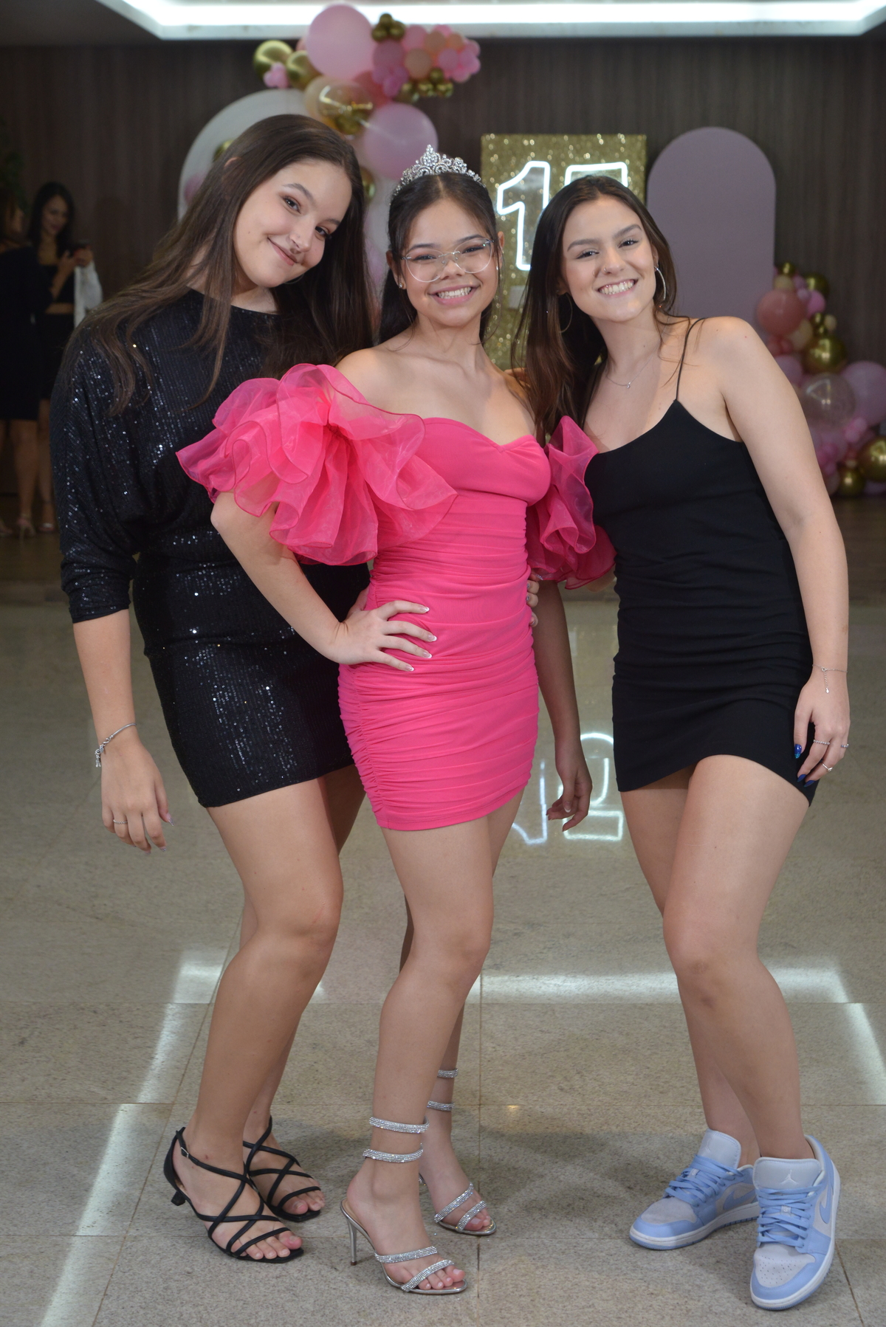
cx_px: 443
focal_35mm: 55
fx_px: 2029
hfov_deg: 24.6
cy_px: 664
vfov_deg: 36.2
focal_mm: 55
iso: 1600
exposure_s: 1/80
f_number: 6.3
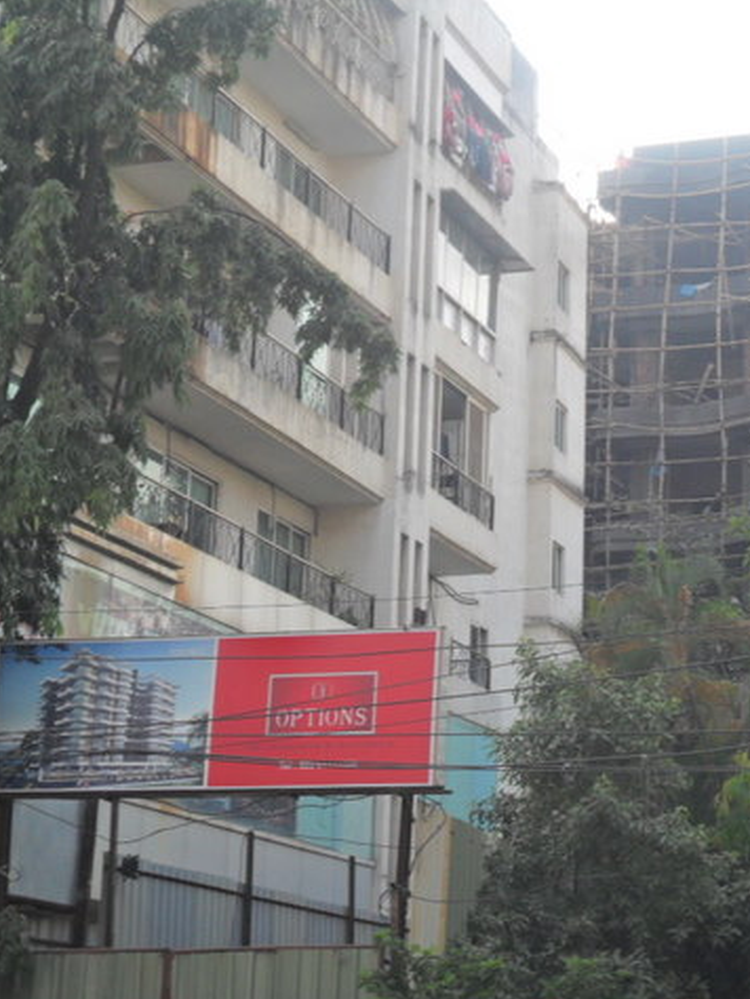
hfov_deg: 17.2
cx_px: 596
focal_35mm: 85
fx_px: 2453
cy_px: 500
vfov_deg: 23.0
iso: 100
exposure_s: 1/125
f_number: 5.6
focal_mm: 11.2
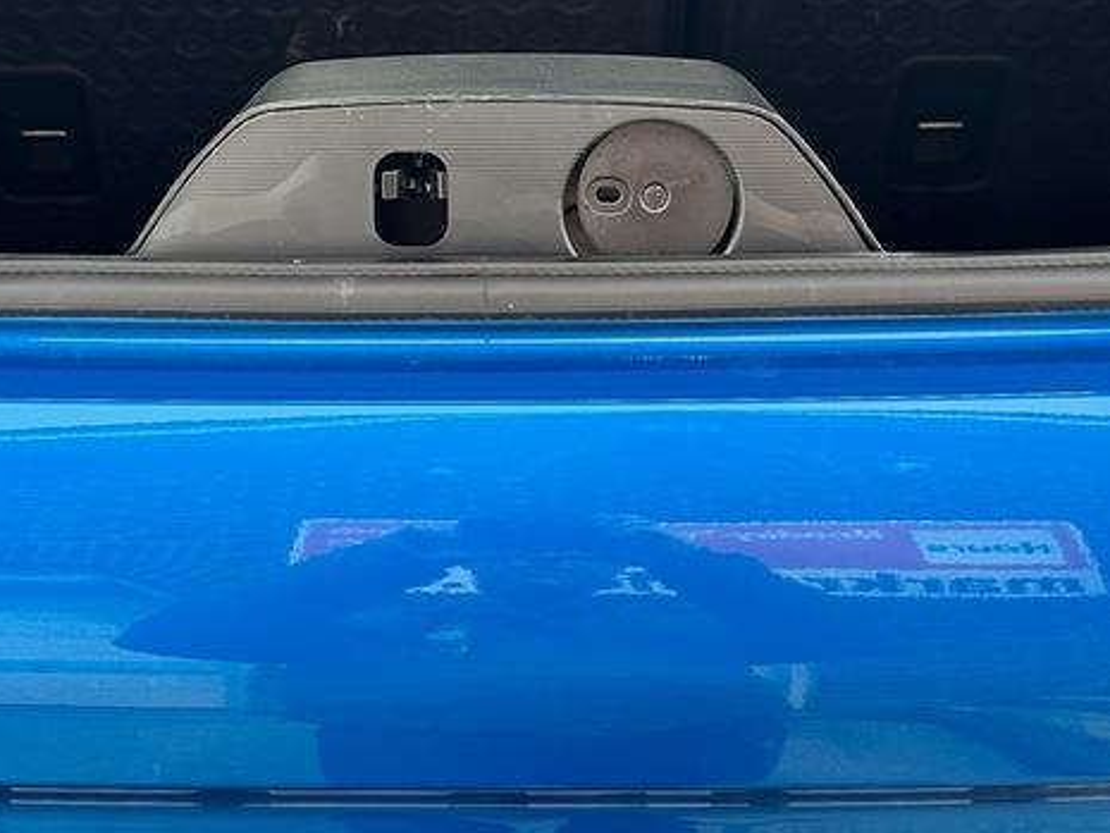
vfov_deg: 22.0
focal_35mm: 66
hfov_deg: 29.3
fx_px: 2117
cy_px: 165
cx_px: 458
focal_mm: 6.86
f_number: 1.78
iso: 80
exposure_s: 1/541
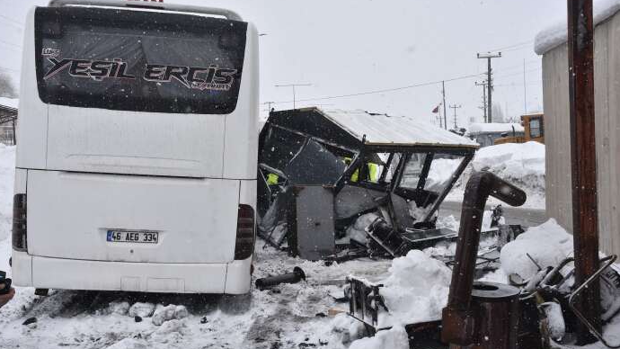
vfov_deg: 18.8
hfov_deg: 32.8
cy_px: 169
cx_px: 306
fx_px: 1052
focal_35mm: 64
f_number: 16
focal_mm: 40
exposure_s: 1/1000
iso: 500
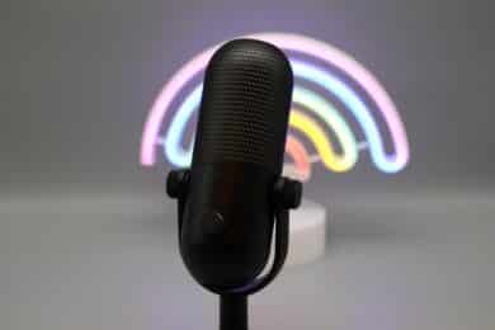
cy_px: 165
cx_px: 248
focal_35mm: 71
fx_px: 976
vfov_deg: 19.2
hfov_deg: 28.5
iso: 2000
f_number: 9
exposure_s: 1/80
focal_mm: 71
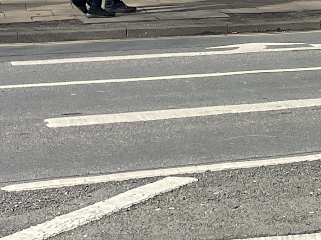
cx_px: 655
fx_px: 1261
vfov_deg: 9.8
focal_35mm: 136
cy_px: -296
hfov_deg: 12.6
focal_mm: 4.2
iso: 32
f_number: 1.6
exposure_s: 1/1715
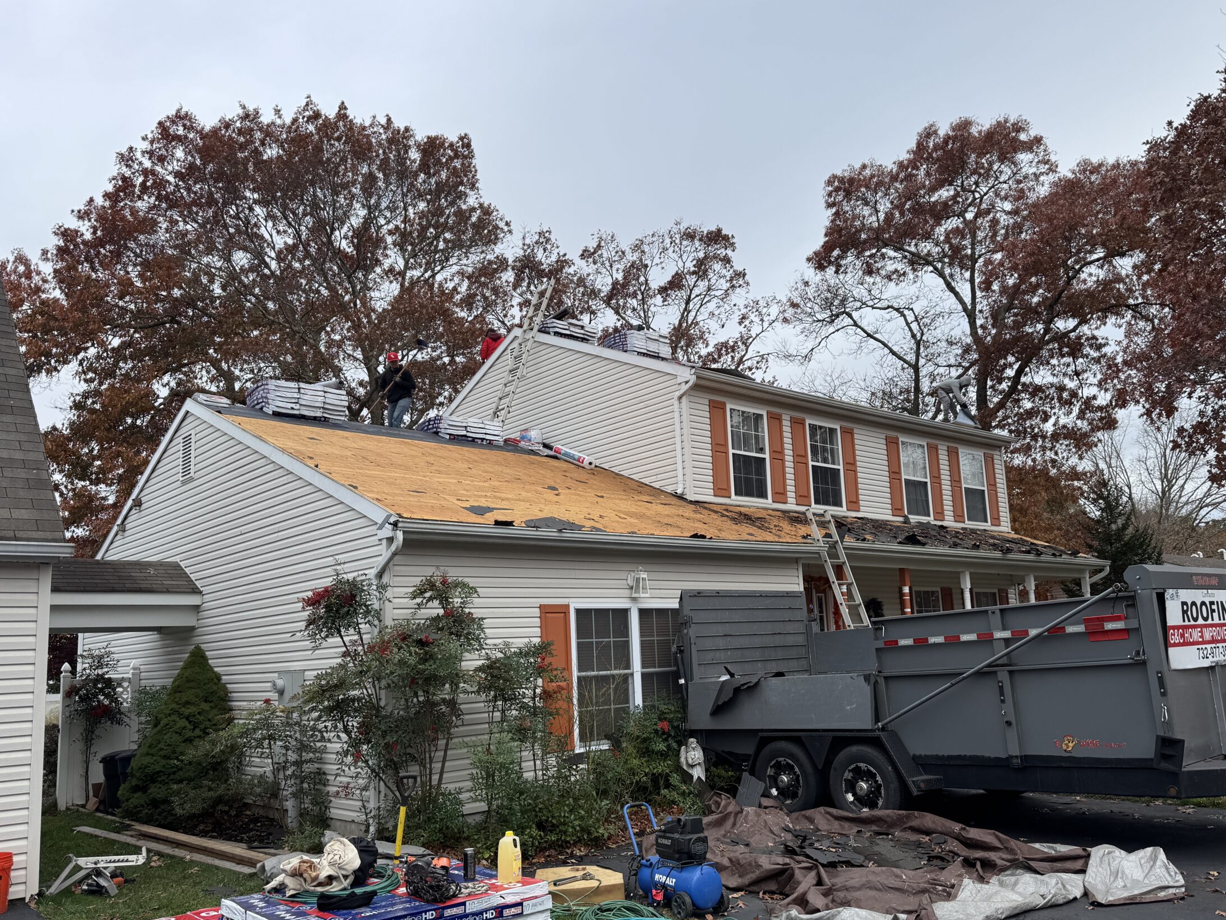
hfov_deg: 63.4
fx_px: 992
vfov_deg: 49.7
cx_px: 654
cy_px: 494
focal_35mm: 28
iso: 80
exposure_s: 1/1425
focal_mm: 6.76
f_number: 1.78
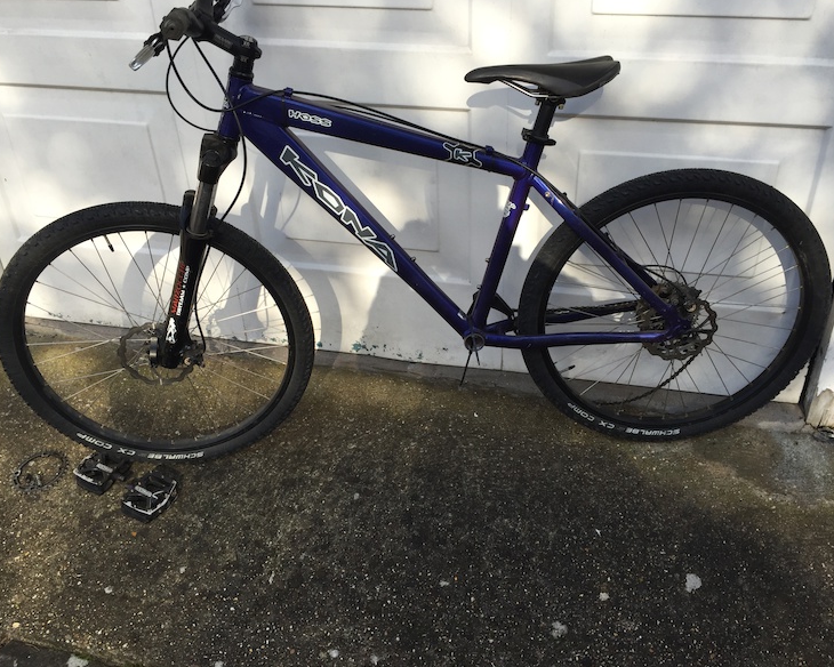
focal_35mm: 31
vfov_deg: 47.1
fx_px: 765
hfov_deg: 57.2
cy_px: 327
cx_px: 431
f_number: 2.2
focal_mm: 4.15
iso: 32
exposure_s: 1/549
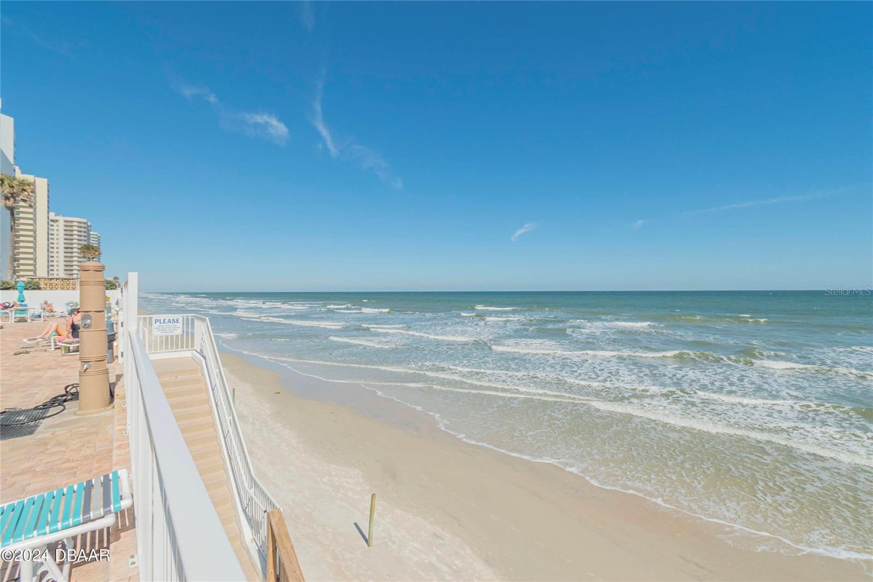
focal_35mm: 15
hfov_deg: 100.4
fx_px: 364
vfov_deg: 77.3
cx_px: 436
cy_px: 291
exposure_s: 1/640
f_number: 9
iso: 100
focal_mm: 10
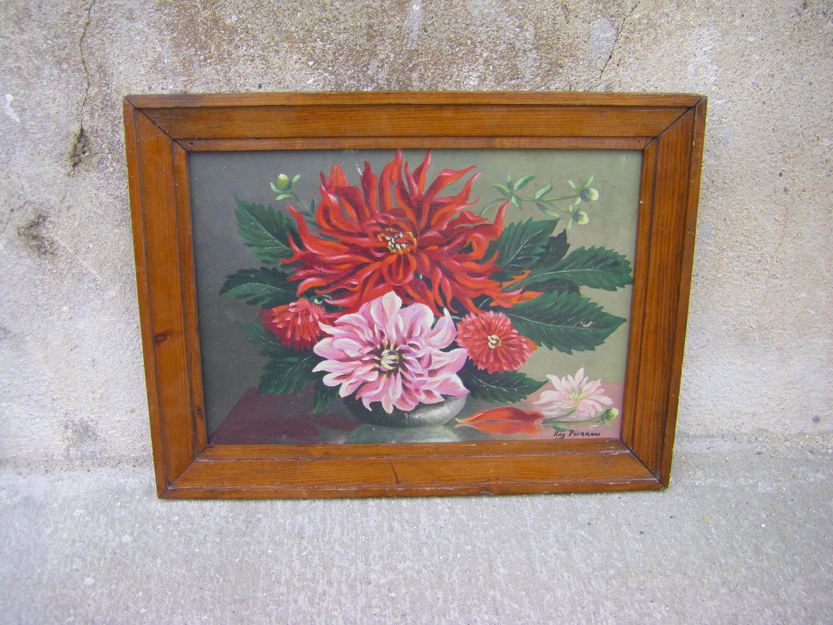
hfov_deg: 49.0
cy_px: 312
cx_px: 416
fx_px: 914
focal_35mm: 38
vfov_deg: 37.7
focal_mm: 6.3
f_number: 3.5
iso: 64
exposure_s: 1/80
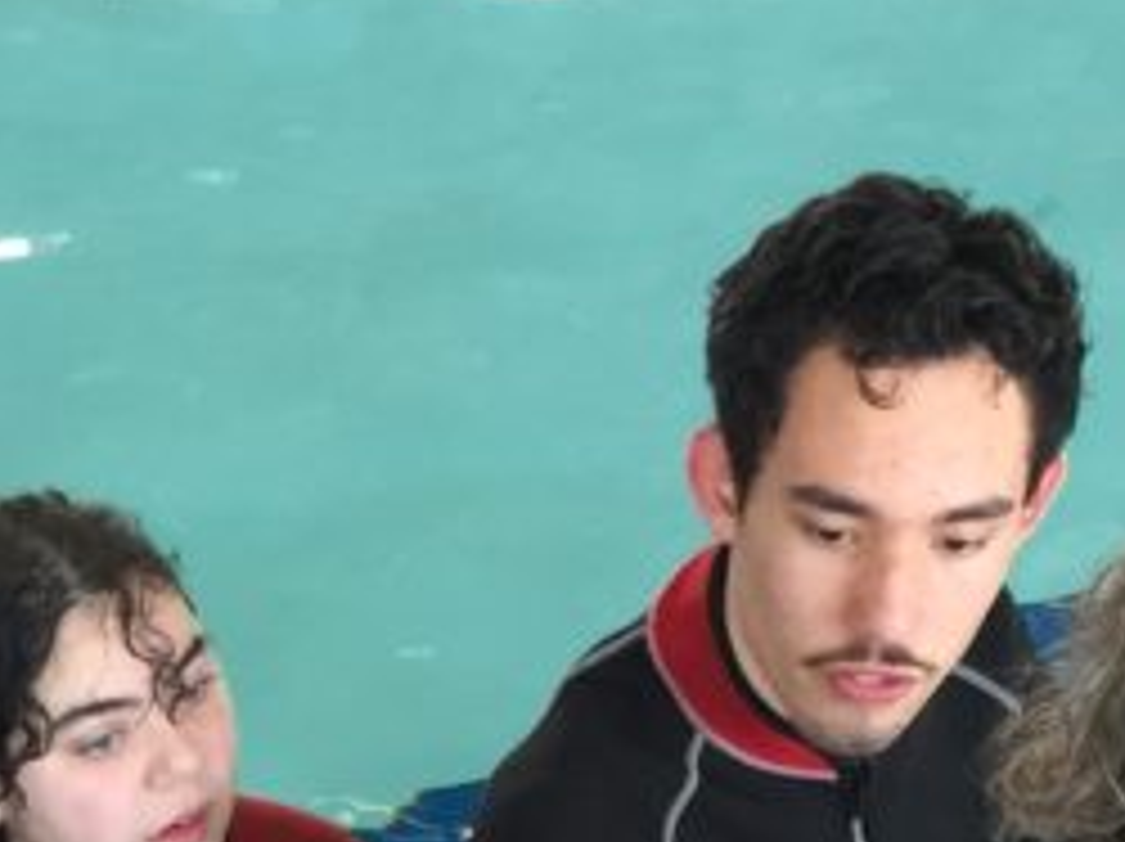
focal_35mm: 119
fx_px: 3864
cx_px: 63
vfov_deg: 11.4
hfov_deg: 16.3
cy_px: 1598
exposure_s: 1/33
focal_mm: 4.15
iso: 50
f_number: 2.2
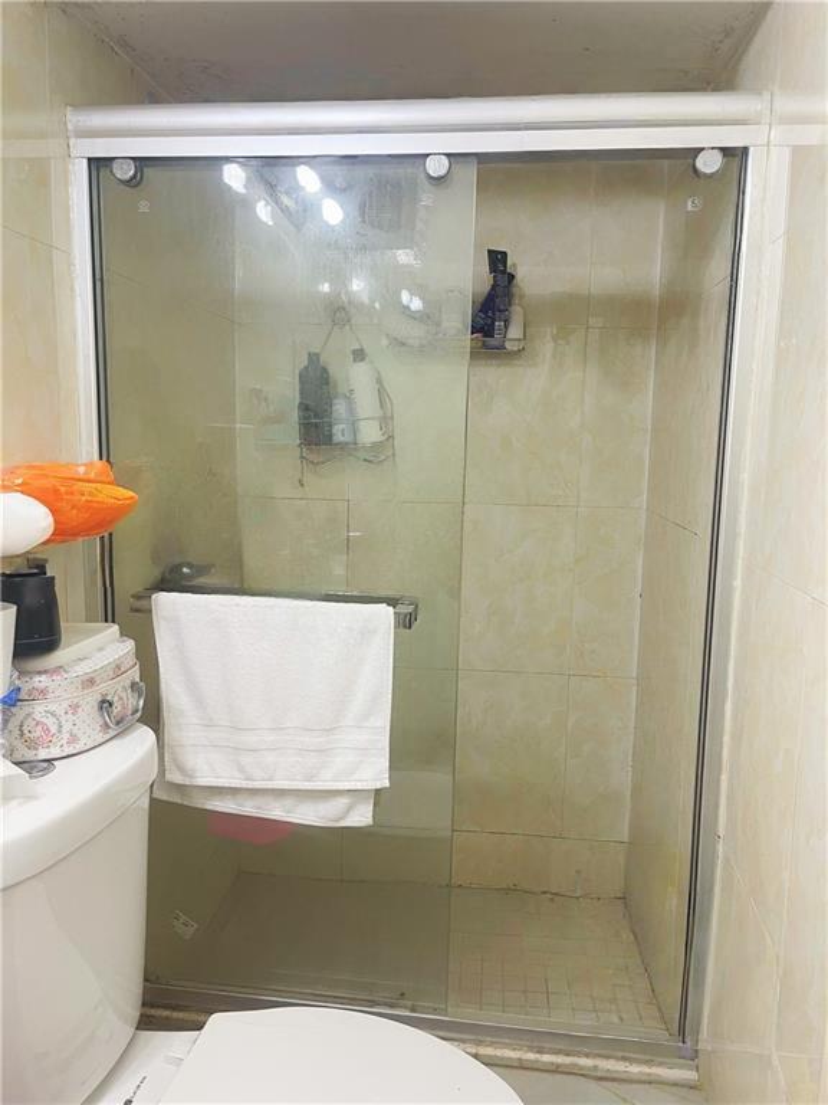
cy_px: 552
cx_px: 414
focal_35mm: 25
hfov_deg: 54.9
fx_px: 797
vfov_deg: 69.4
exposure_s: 1/60
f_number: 1.6
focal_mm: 5.1
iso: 125
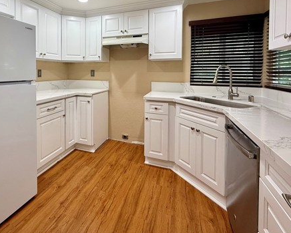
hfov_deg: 78.9
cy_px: 75
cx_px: 109
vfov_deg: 66.1
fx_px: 172
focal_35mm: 20
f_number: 2.2
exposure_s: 1/120
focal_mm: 2.22
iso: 100
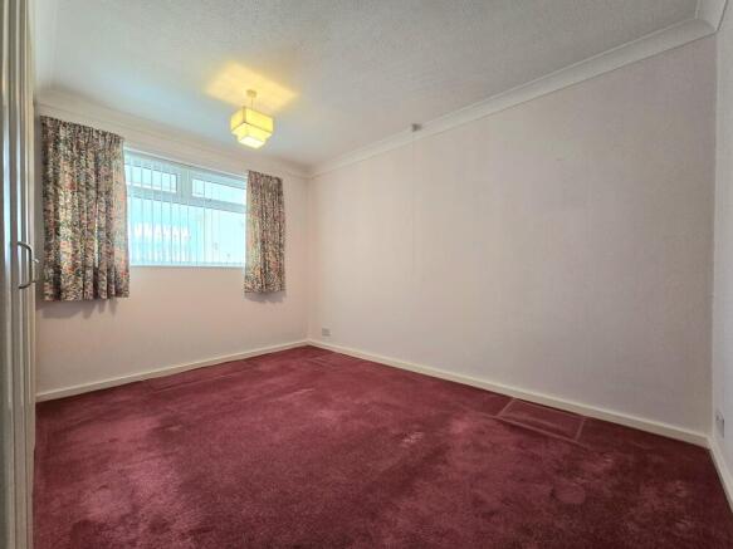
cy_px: 274
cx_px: 366
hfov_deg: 106.2
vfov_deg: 89.9
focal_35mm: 13
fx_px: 275
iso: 100
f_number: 2.2
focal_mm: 2.2
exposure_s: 1/50.3
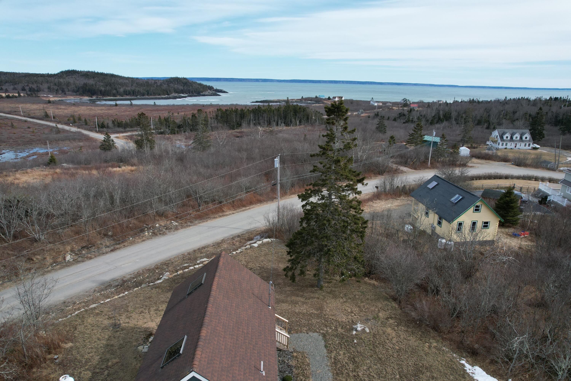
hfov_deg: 78.6
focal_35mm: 22
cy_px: 190
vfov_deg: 57.2
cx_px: 286
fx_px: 349
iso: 150
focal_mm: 8.38
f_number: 2.8
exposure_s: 1/2000
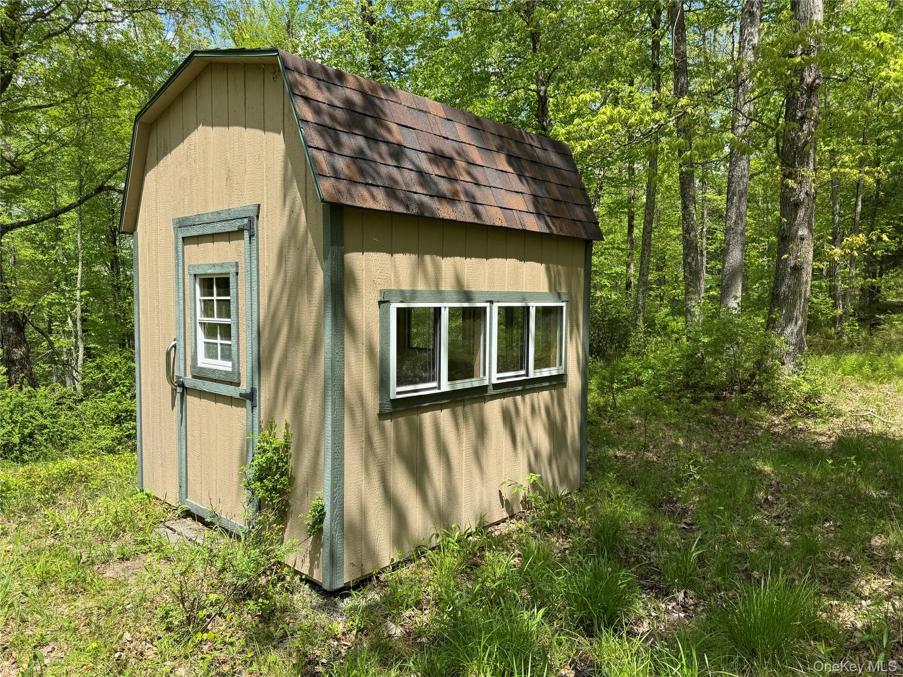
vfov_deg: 56.8
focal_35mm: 24
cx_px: 452
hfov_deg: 71.6
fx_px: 626
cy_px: 338
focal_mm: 6.76
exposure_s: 1/2604
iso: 80
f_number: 1.78
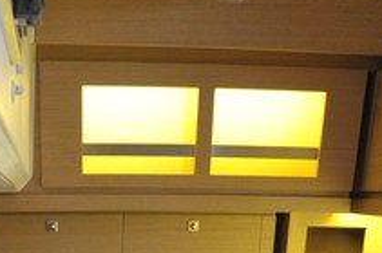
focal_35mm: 68
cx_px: 89
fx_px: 720
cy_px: 588
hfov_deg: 29.2
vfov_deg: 14.3
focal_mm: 14
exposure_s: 1/60
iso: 1600
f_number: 3.2
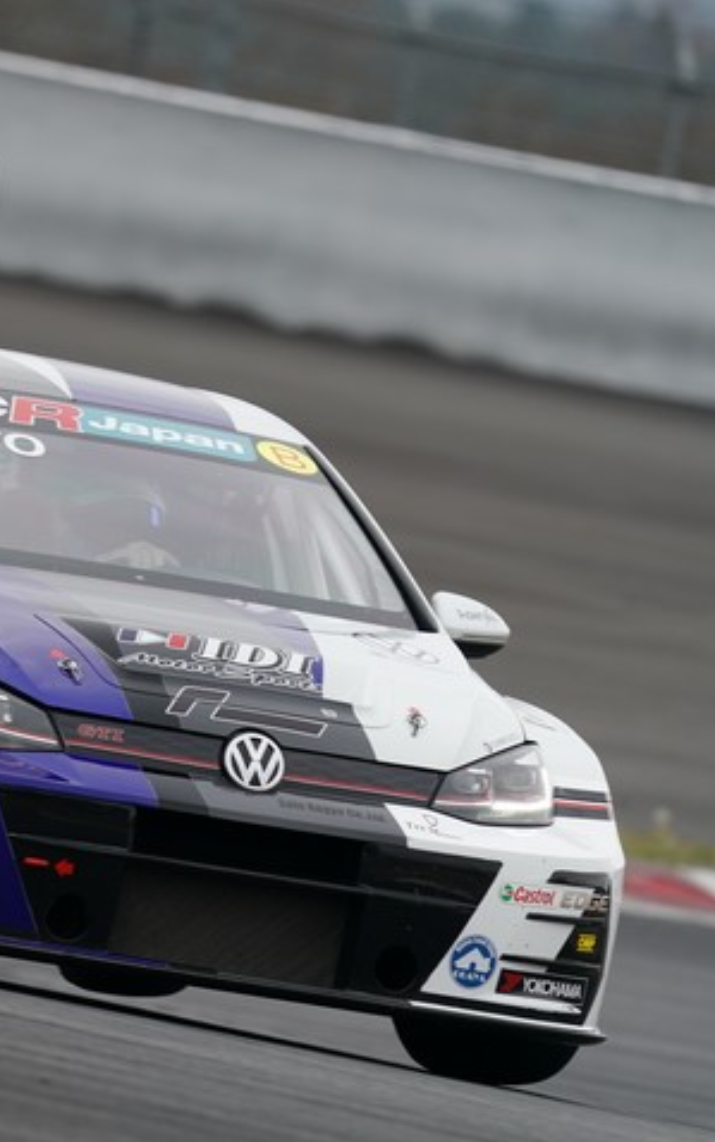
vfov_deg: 2.8
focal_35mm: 757
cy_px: 571
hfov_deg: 1.7
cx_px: 12
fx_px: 23587
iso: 400
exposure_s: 1/500
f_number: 6.3
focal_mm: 493
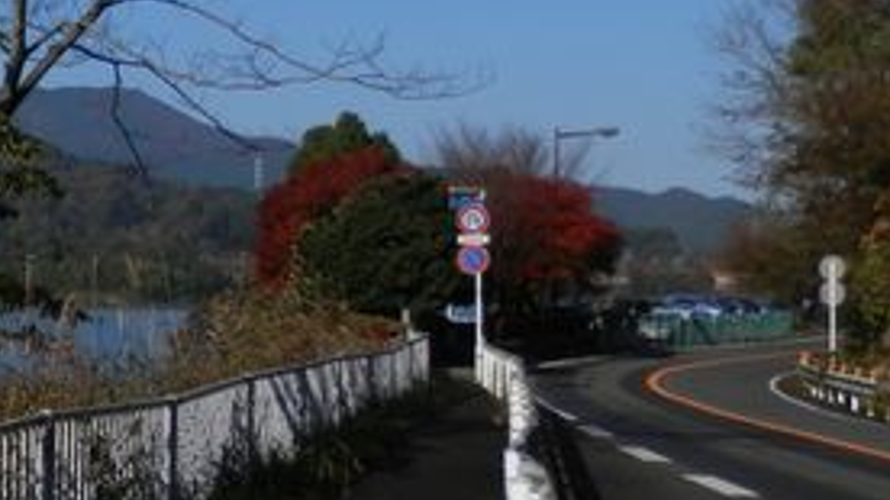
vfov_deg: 15.3
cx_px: -132
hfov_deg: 24.7
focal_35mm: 79
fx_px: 1864
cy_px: 265
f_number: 8.7
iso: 80
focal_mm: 4.5
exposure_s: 1/250
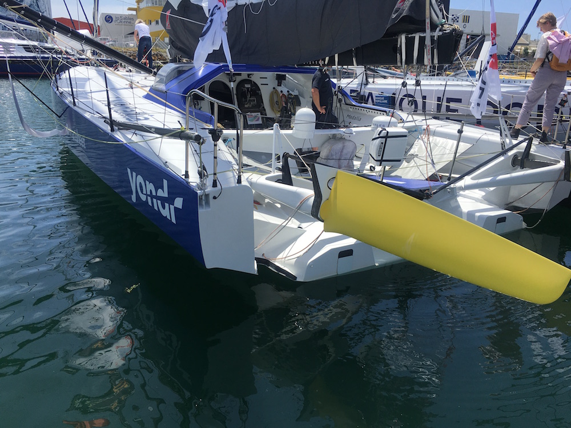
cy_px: 214
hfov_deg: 61.7
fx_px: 478
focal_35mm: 29
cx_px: 286
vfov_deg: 48.2
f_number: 2.2
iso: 25
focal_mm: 4.15
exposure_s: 1/1832
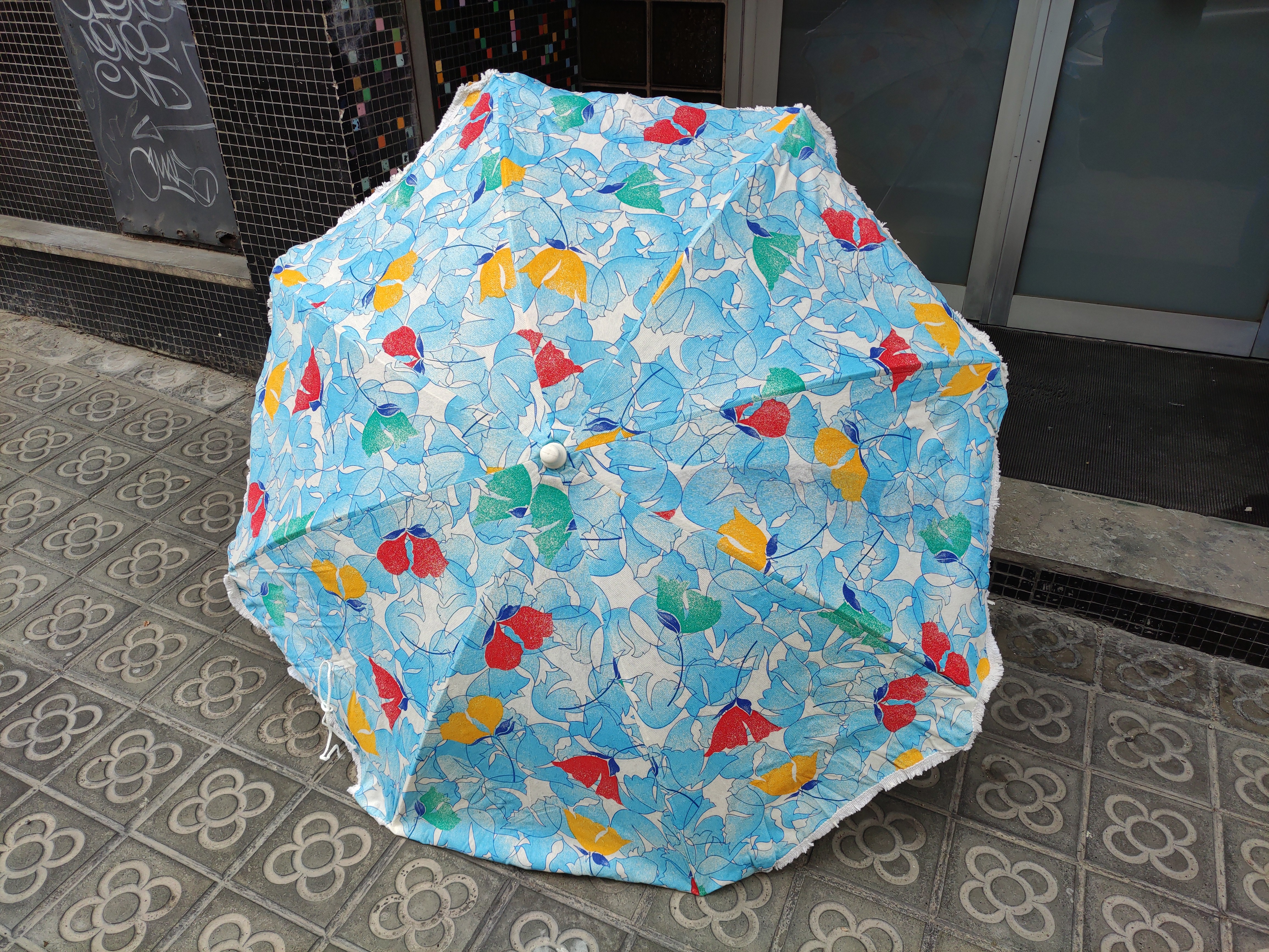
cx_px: 634
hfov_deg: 69.4
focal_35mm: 25
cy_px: 476
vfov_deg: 54.9
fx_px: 917
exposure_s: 1/404
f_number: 1.89
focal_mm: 5.43
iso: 50
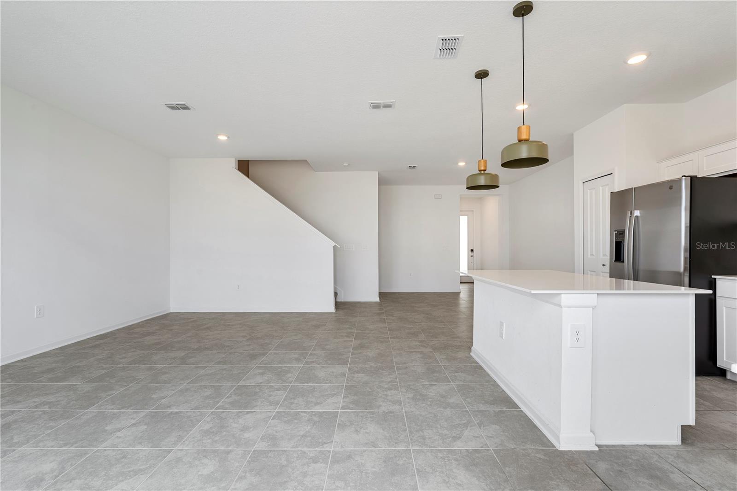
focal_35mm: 16
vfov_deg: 73.7
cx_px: 368
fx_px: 327
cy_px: 246
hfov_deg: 96.7
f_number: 9
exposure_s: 1/2.5
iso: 100
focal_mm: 16
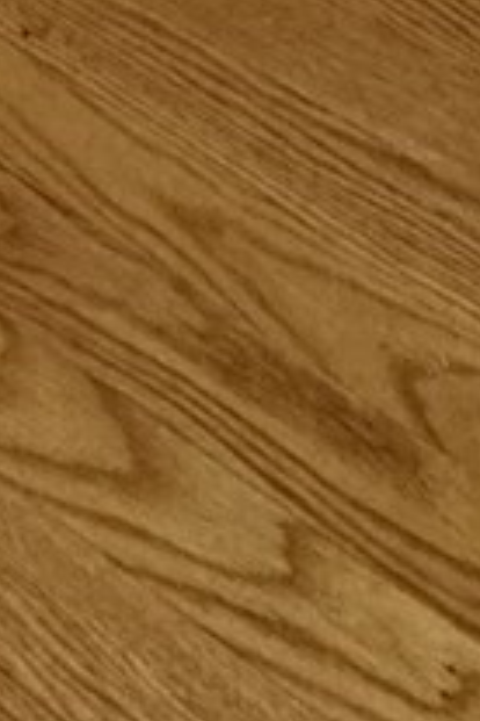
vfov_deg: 9.8
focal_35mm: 108
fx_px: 2160
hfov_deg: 12.3
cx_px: -129
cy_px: -1755
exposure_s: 1/60
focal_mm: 2.22
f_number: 2.2
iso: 320
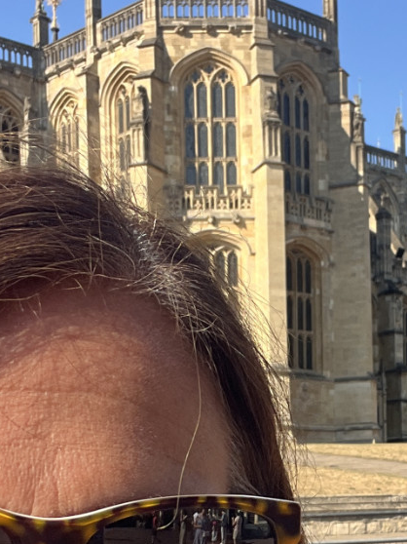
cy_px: 530
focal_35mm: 66
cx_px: 309
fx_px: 1035
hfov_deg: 22.0
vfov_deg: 27.8
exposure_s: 1/422
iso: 32
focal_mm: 2.7
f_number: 2.2
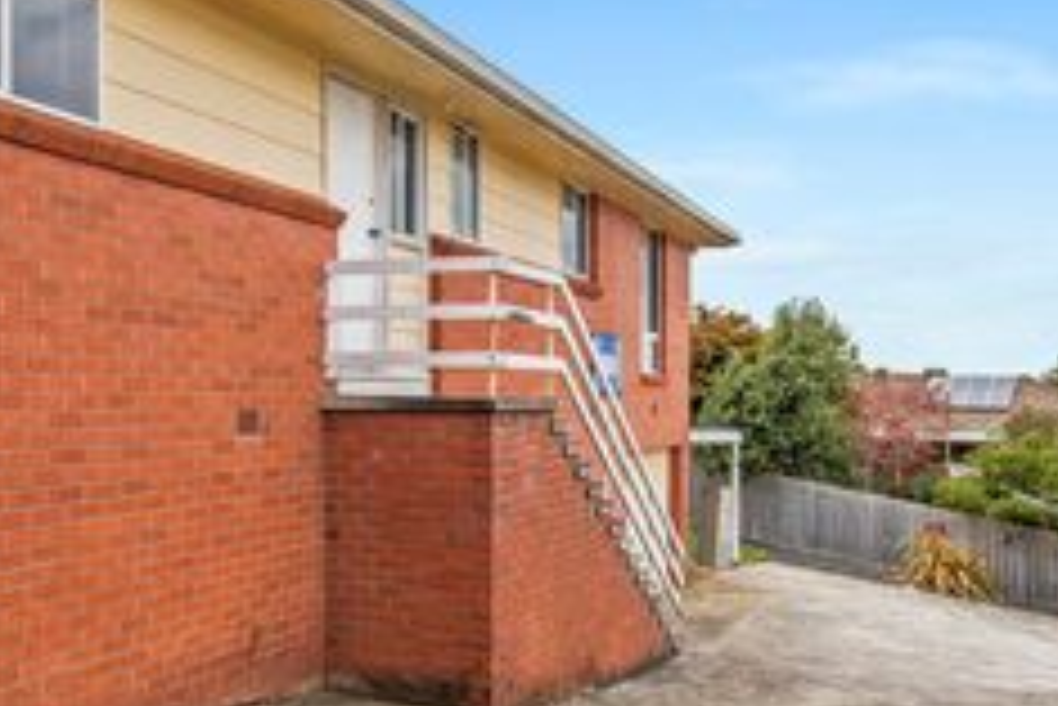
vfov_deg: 35.1
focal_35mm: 38
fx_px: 1117
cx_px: 567
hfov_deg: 50.6
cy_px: 317
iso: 160
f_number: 11
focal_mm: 19
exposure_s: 1/125
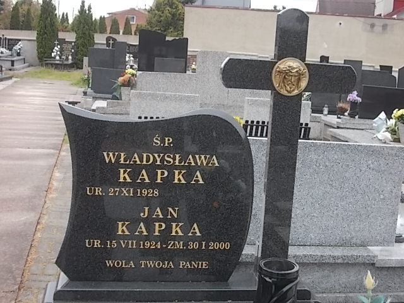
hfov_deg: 37.5
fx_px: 595
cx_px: 202
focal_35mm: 51
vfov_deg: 28.6
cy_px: 152
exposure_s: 1/60
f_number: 3.6
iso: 80
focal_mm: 7.2
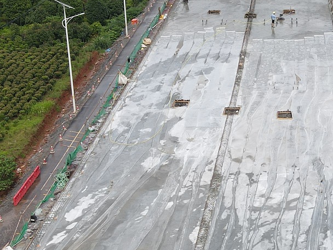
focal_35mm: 79
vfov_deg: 18.6
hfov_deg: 24.2
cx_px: 285
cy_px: 152
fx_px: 760
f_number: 2.8
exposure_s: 1/500
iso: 100
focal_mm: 4.5
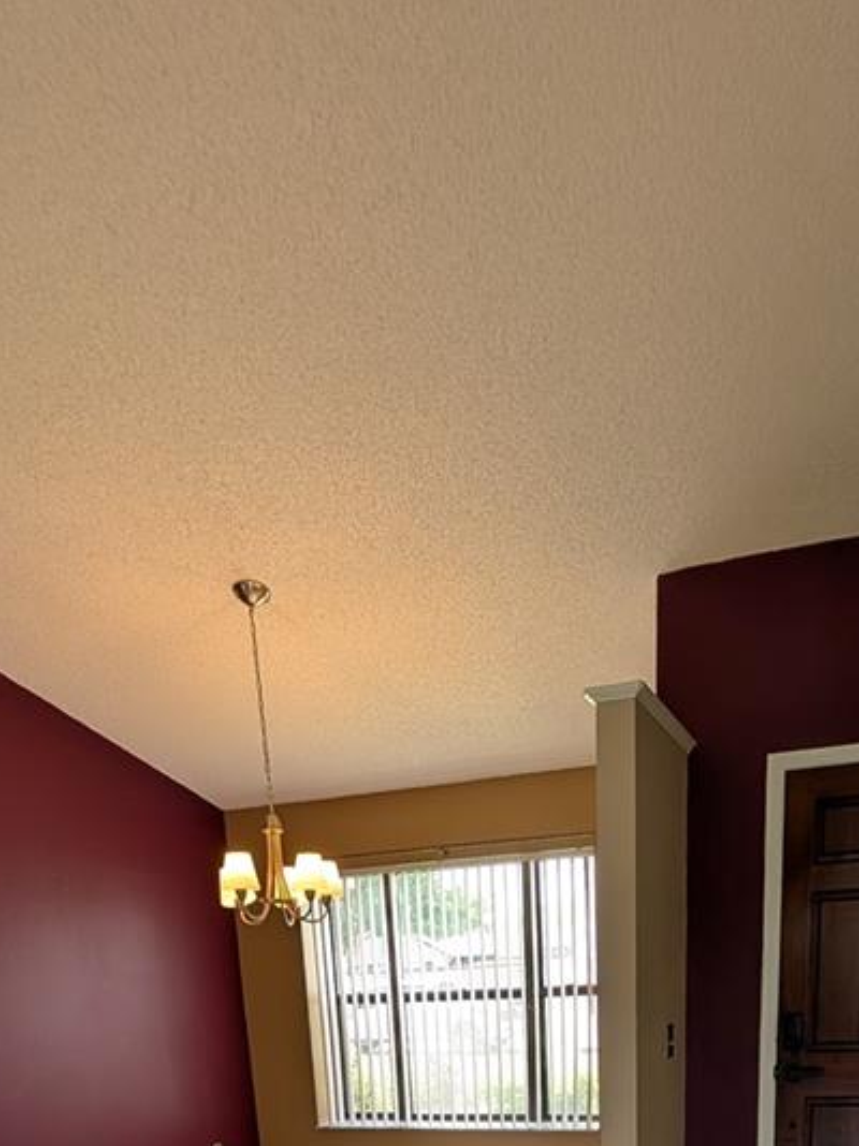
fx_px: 894
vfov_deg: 49.2
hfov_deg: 51.2
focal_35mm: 27
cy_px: 1217
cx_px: 489
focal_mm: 2.02
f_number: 1.7
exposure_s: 1/154
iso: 48
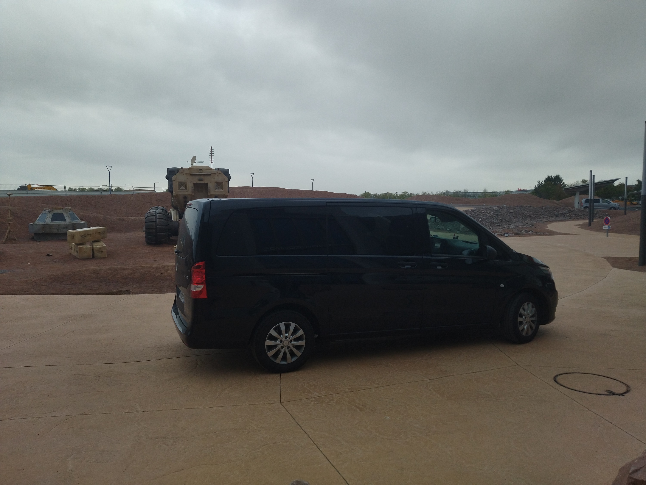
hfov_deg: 65.3
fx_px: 504
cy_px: 242
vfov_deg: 51.4
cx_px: 323
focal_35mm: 27
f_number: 1.79
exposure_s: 1/417
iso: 100
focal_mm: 4.74
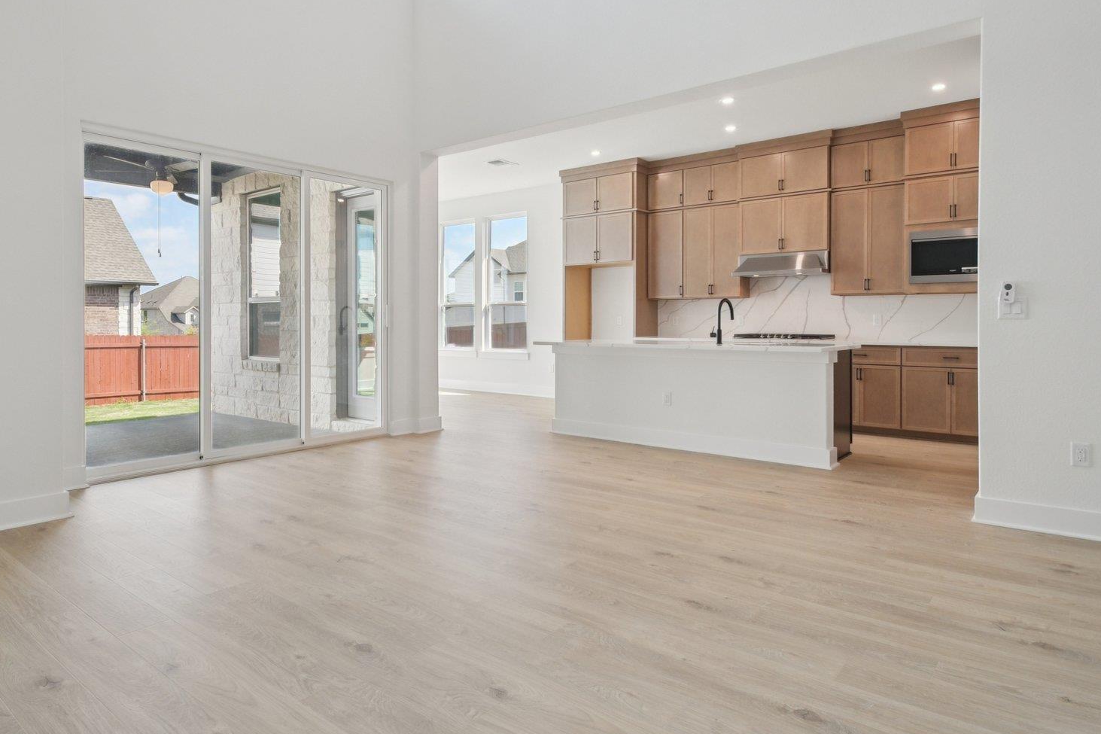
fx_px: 642
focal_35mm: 21
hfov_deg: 80.8
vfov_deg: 58.9
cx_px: 482
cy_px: 289
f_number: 8
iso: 400
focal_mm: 10
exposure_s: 1/60
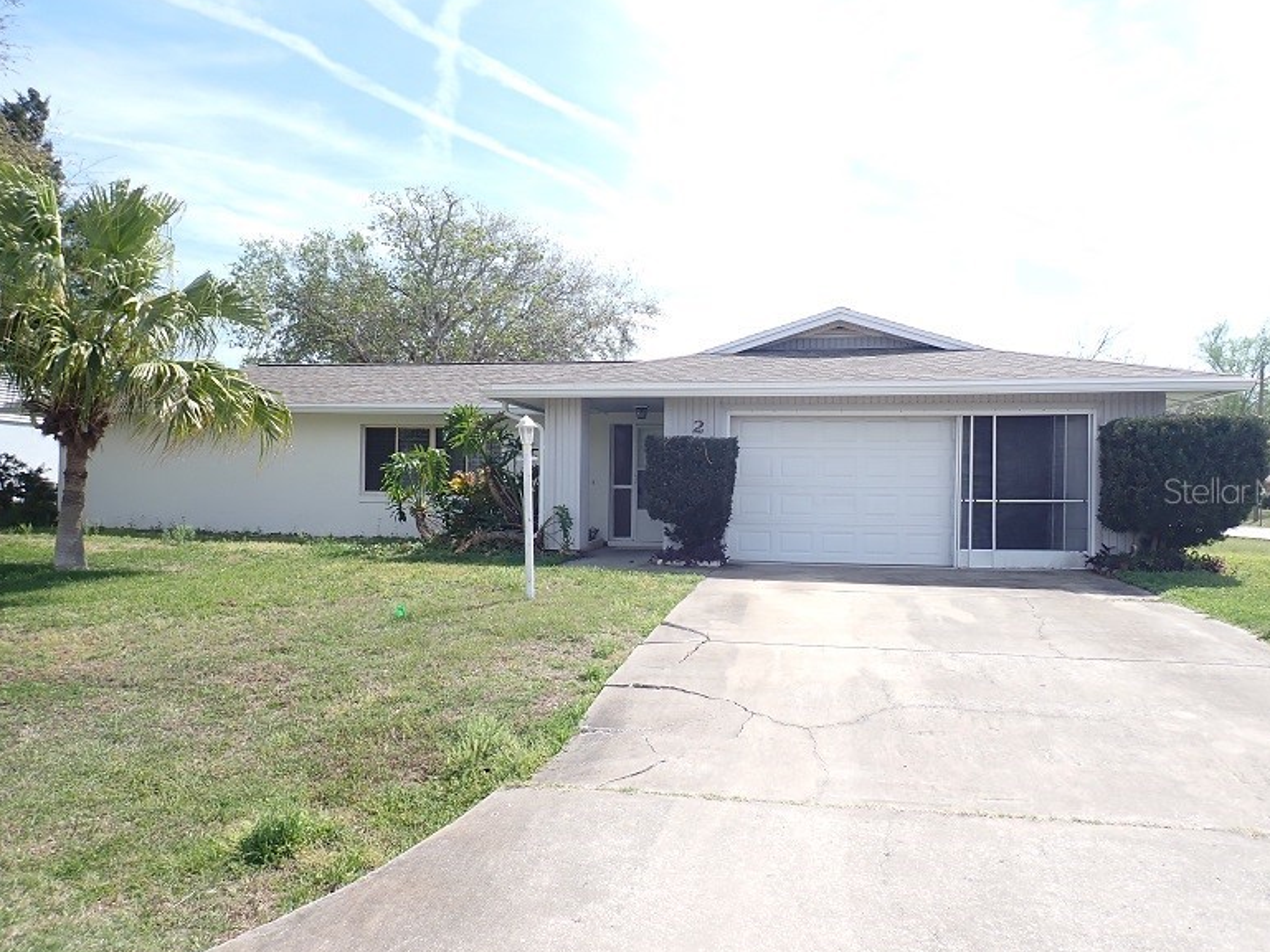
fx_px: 954
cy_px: 490
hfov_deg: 67.3
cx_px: 659
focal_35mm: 26
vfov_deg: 53.1
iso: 100
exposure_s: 1/800
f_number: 2.8
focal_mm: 4.5
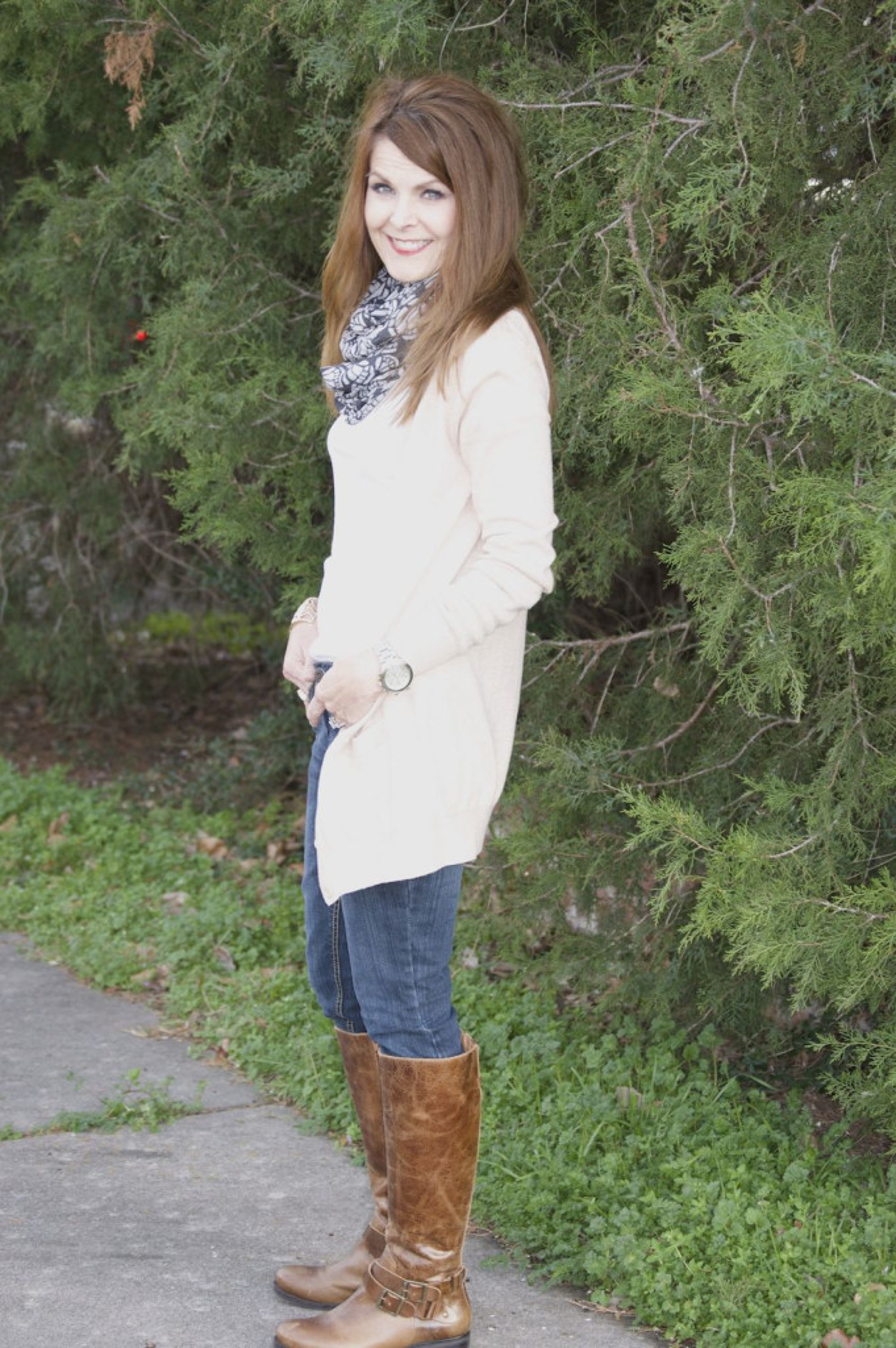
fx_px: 3702
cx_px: 448
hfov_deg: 13.8
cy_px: 674
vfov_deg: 20.6
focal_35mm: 99
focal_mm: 66
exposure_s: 1/125
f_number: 4.2
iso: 400
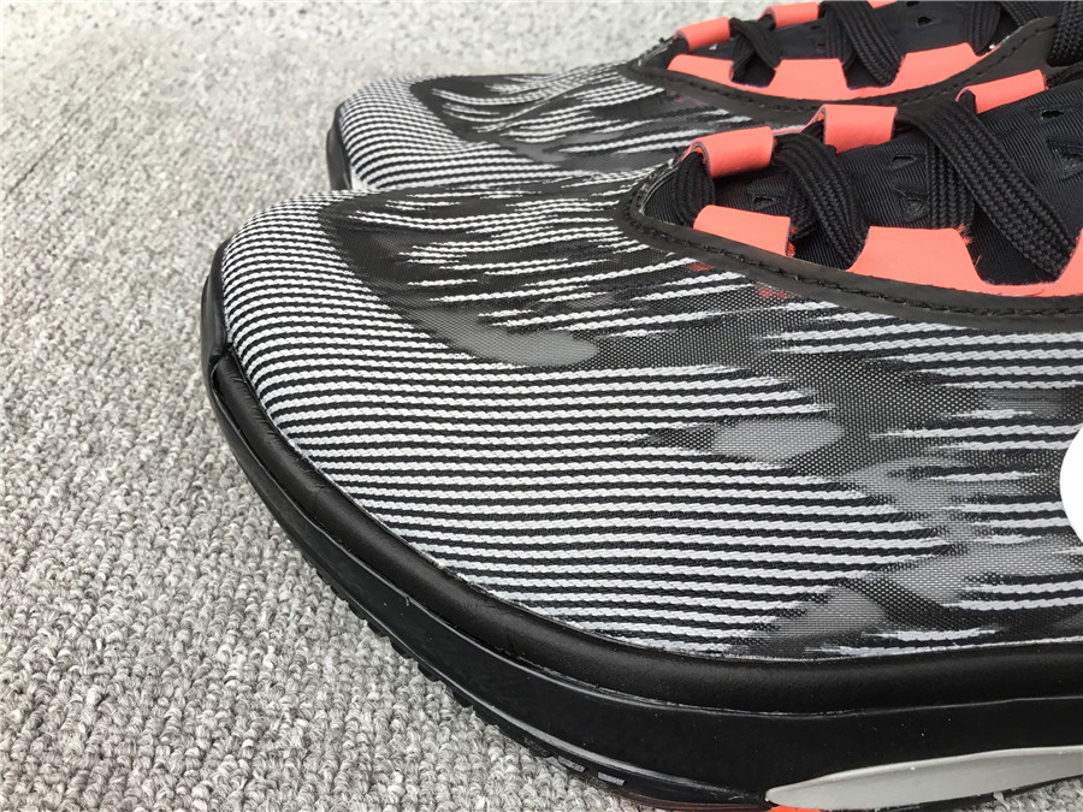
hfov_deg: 58.4
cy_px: 406
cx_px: 542
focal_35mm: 31
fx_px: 970
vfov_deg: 45.4
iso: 40
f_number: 2.4
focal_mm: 3.3
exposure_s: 1/120
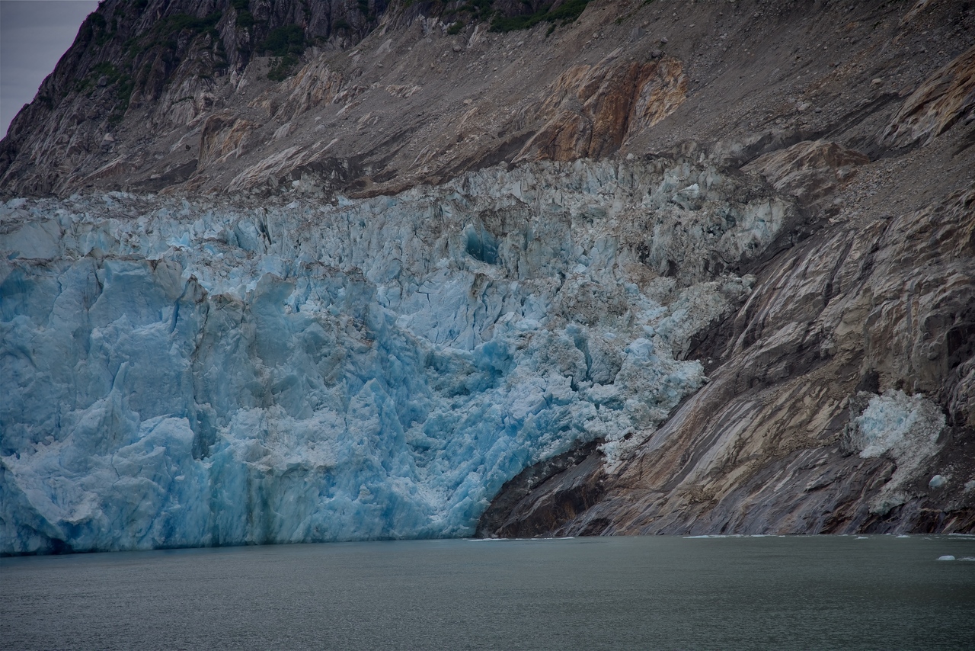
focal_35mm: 120
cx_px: 488
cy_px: 326
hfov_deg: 17.1
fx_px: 3251
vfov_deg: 11.4
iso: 100
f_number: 5.6
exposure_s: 1/250
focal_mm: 120
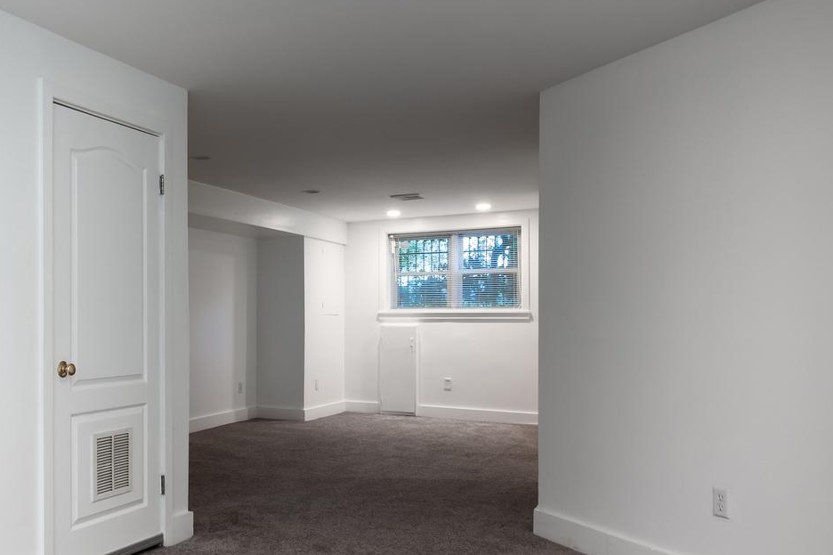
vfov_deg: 37.8
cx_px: 125
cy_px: 303
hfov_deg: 50.0
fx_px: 809
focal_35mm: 35
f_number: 14
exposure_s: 1/6
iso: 800
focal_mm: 16
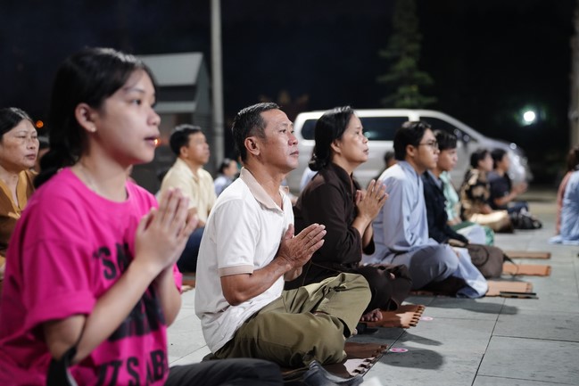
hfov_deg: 38.2
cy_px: 193
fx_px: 836
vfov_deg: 26.0
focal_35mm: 52
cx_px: 290
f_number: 2.2
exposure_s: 1/60
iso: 4000
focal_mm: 52
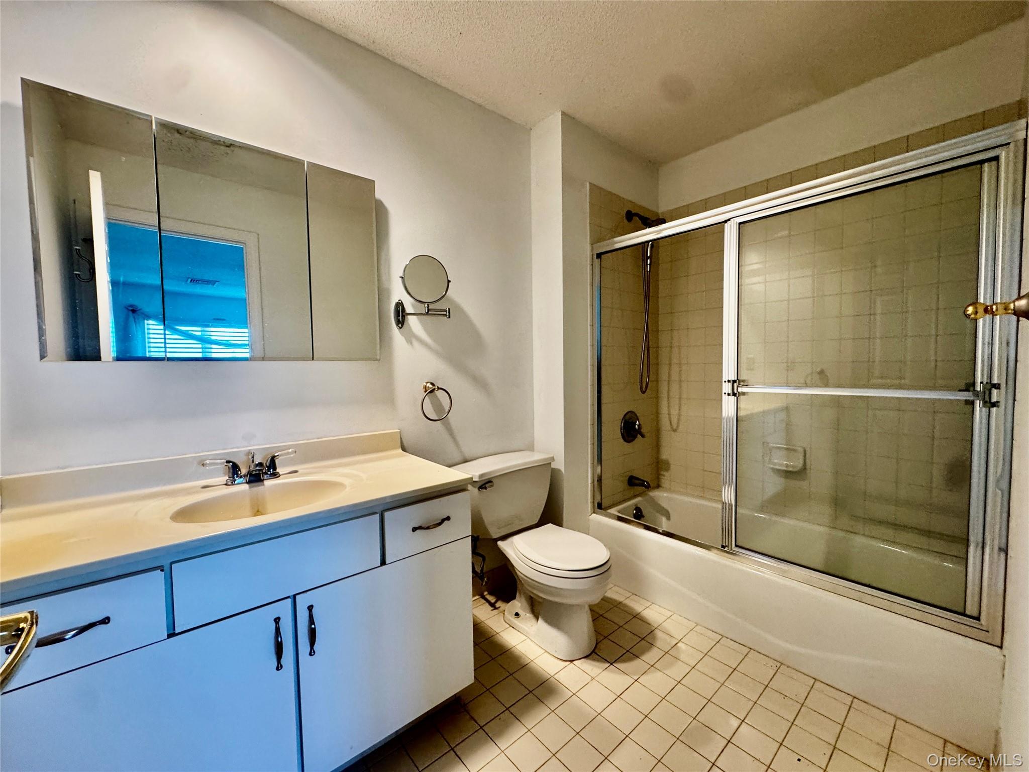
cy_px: 386
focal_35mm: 14
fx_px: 416
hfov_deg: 102.1
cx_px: 514
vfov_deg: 85.7
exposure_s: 1/60
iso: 250
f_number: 2.2
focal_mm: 2.22
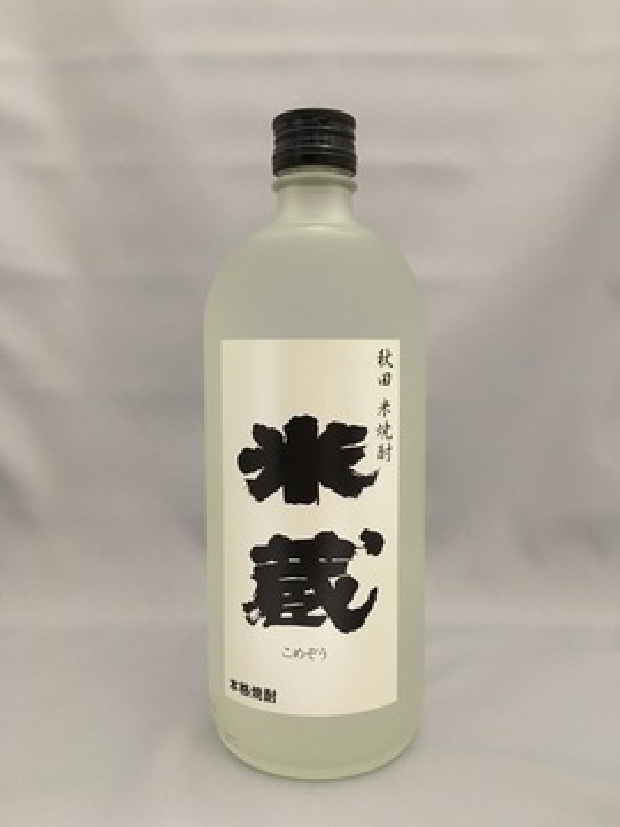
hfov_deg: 48.2
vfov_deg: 61.7
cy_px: 414
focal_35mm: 29
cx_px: 310
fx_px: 693
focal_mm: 4.15
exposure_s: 1/17
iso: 200
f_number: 2.2
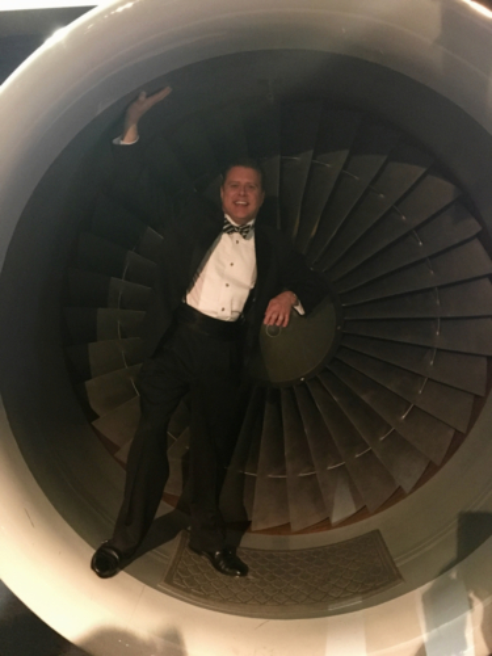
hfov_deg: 48.2
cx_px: 246
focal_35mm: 29
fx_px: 550
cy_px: 328
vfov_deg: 61.7
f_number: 2.2
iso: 250
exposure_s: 1/4
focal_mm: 4.15
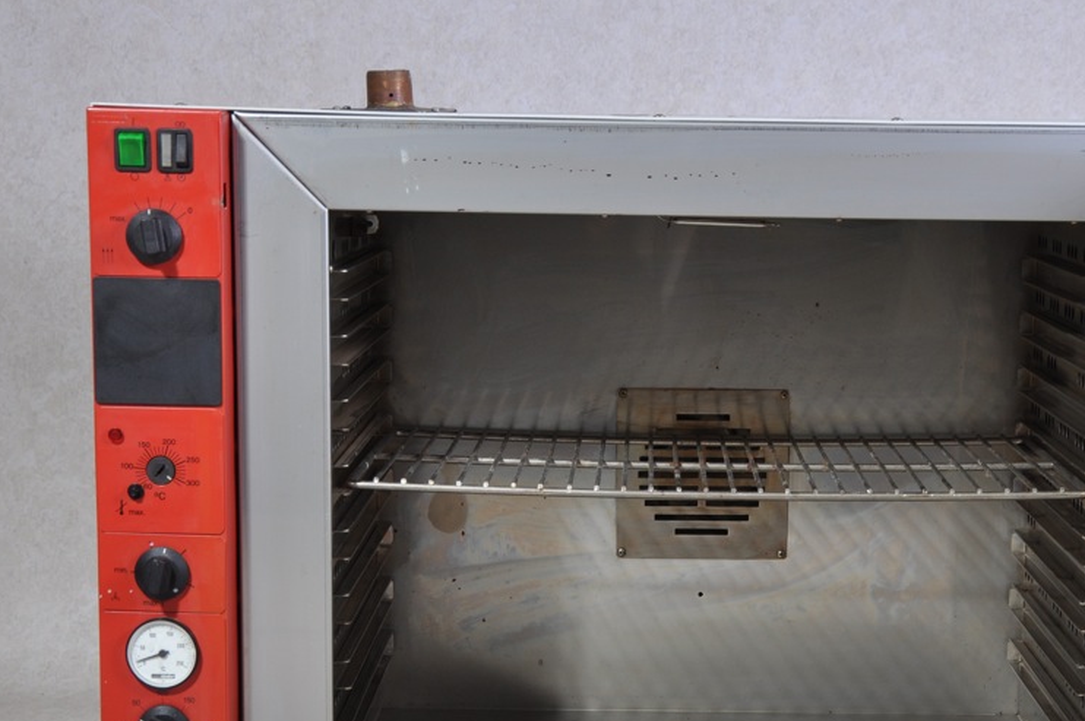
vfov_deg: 15.4
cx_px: 664
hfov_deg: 23.1
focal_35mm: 88
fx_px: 2649
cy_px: 546
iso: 200
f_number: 5.6
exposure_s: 1/125
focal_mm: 34
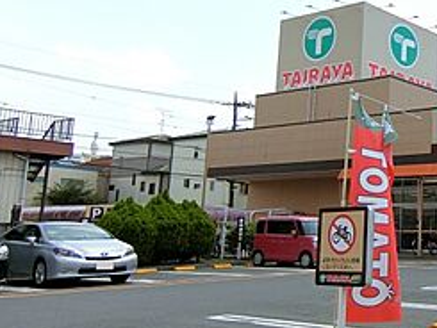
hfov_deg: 31.6
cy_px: 142
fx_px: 606
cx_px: 551
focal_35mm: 48
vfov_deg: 30.3
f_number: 2.7
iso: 80
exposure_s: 1/1250
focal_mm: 4.06
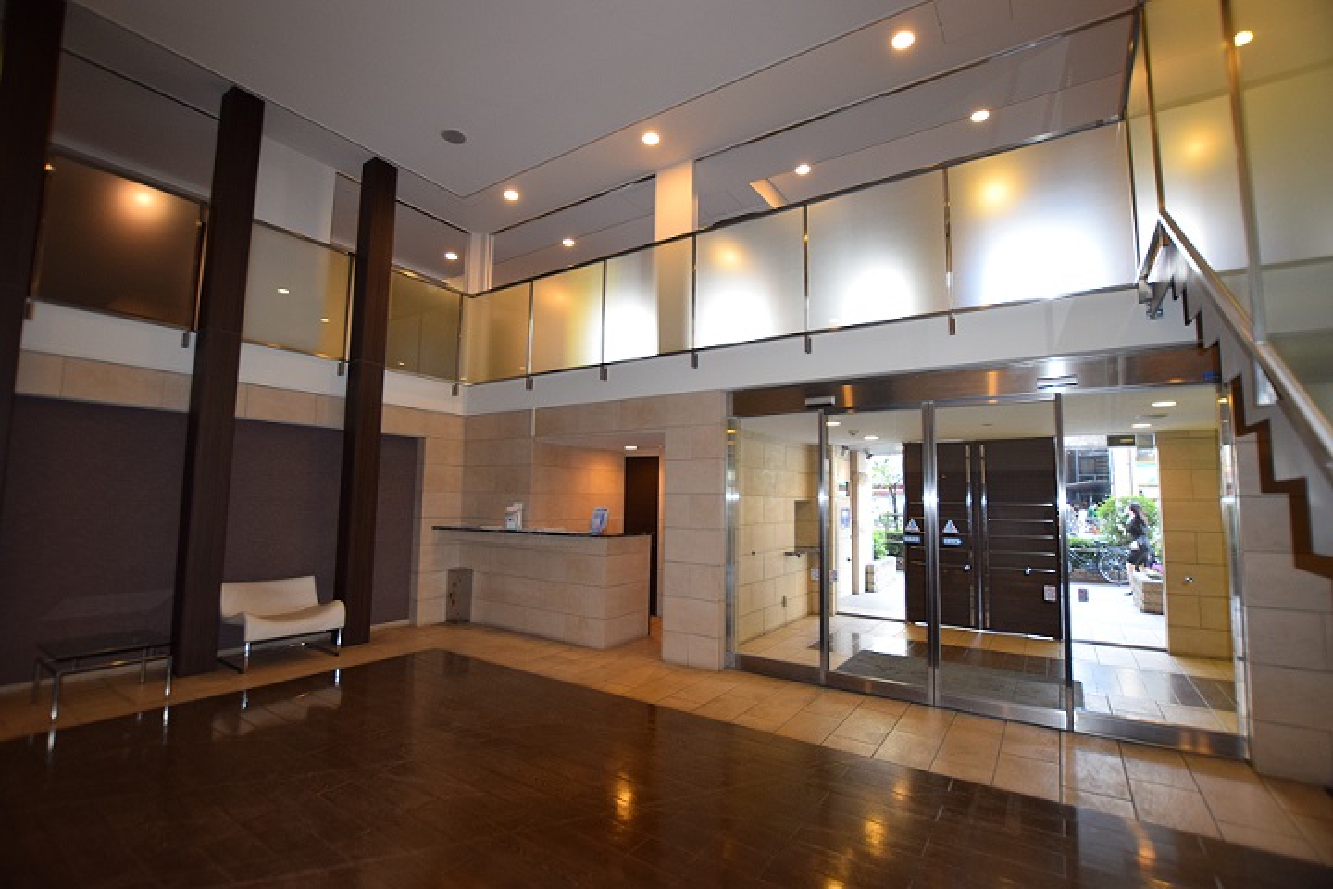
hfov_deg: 100.4
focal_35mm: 15
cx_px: 666
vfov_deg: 77.3
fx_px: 555
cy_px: 444
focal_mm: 10
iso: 800
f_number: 4.5
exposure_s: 1/80
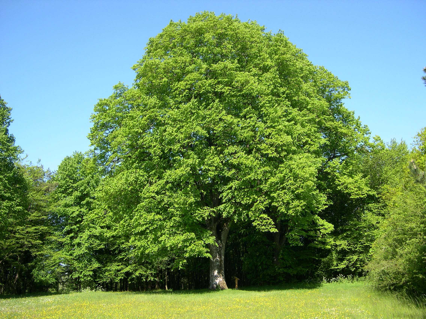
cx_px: 213
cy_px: 160
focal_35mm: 38
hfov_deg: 49.0
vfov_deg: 37.7
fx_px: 468
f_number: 2.8
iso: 100
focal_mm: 8
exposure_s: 1/552
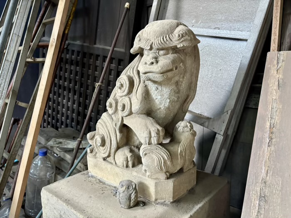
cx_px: 146
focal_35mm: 26
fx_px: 219
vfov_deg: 53.1
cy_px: 109
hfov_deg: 67.3
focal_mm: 5.96
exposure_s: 1/60
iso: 320
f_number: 1.6
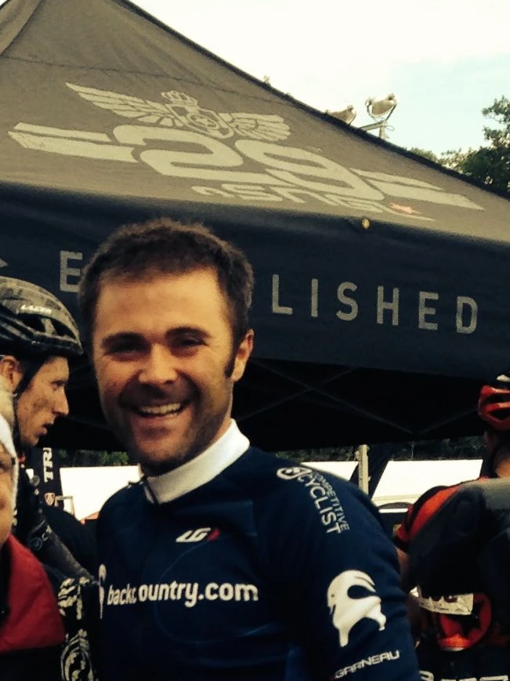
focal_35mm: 124
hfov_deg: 11.7
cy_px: 877
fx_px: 2438
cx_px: -119
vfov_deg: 15.2
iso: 50
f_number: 2.4
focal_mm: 4.12
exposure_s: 1/630
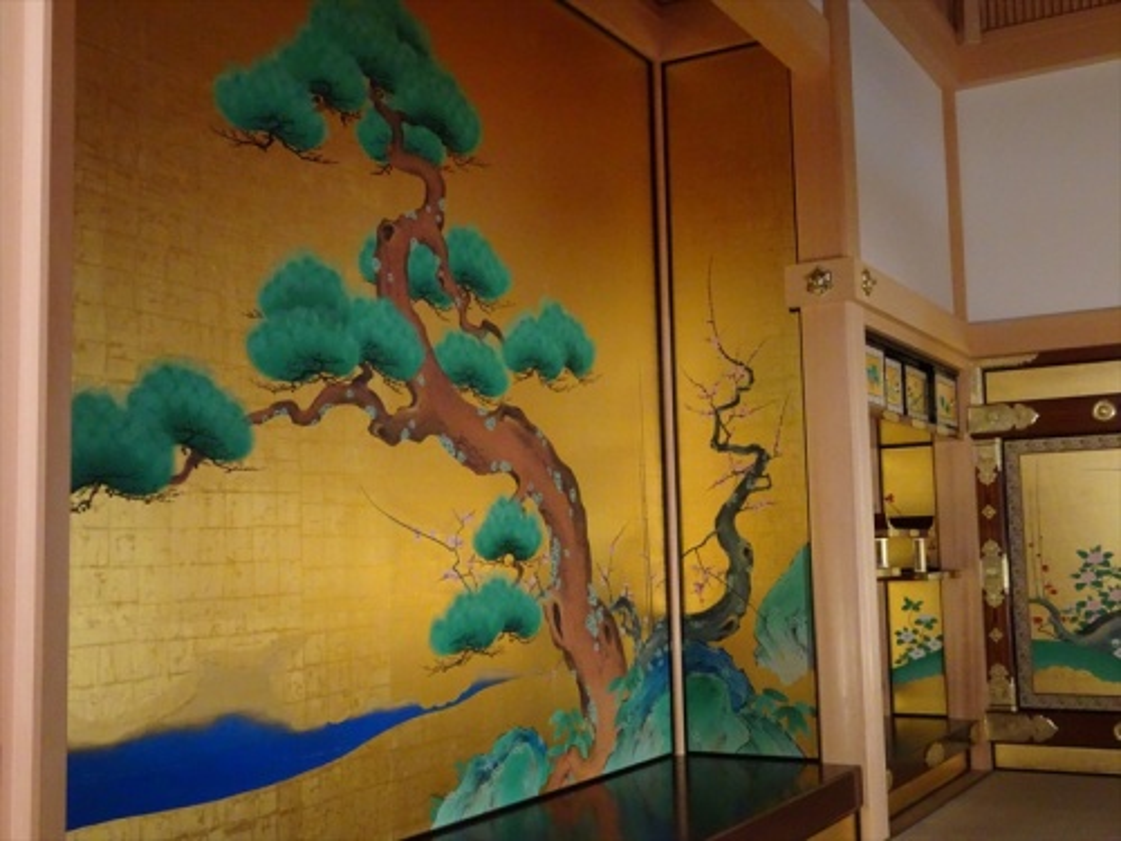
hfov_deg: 46.8
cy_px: 420
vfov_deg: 36.0
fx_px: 1295
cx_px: 560
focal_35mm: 40
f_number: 4
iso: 1250
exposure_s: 1/40
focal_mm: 6.8
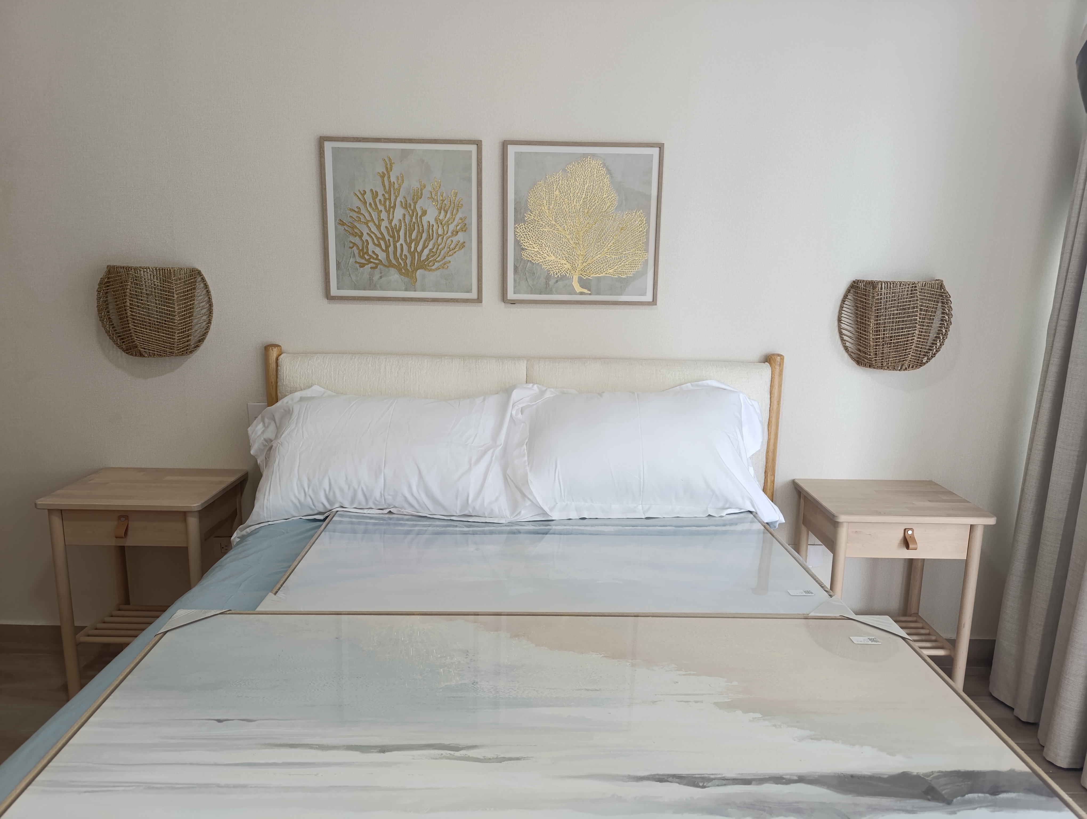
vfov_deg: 59.0
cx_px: 544
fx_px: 723
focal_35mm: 23
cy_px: 410
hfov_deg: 73.8
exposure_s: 1/100
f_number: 1.6
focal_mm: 6.14
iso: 400
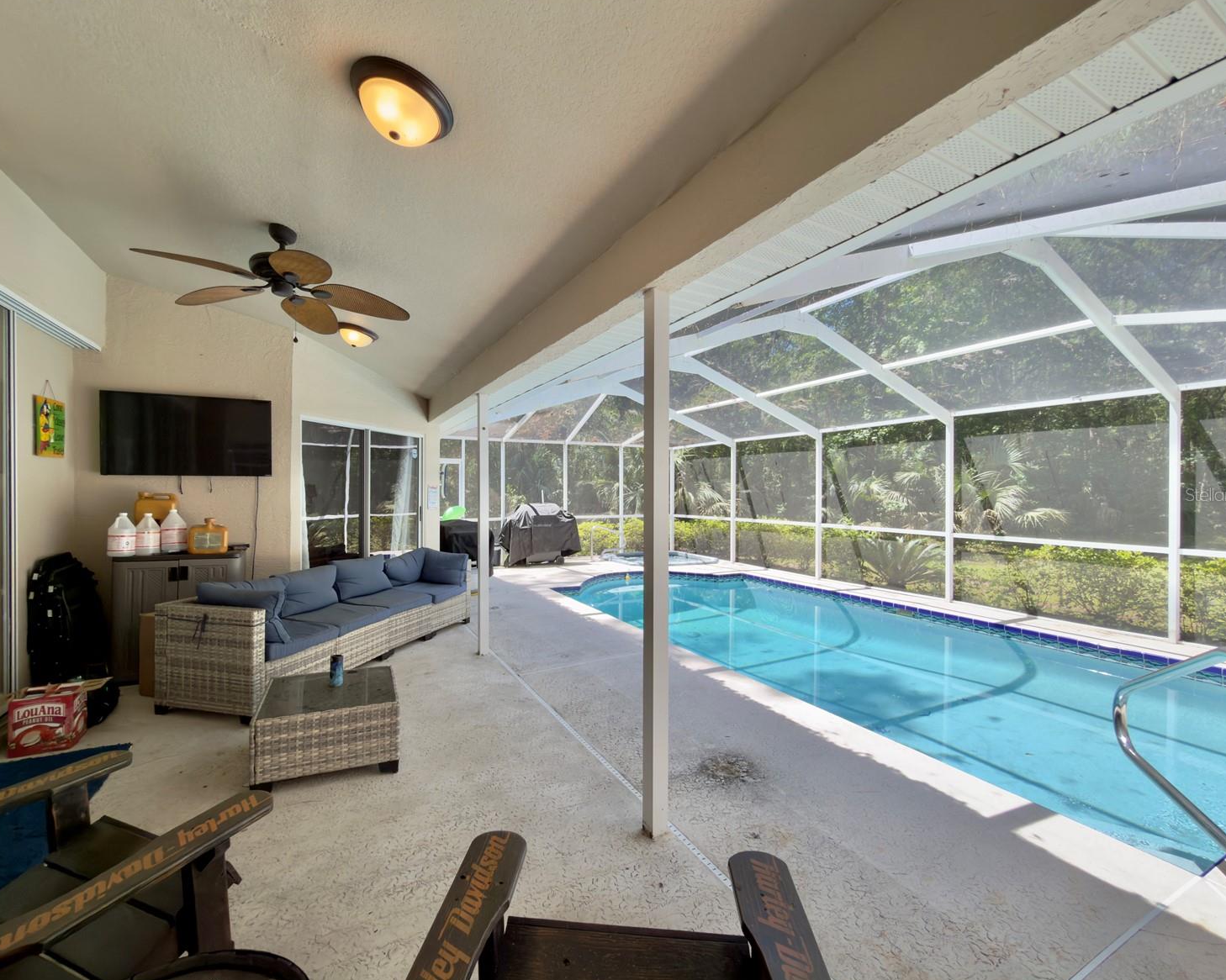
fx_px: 544
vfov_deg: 84.0
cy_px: 494
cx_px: 592
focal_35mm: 15
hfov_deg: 96.8
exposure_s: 1/152
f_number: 2.2
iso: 25
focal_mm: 2.22
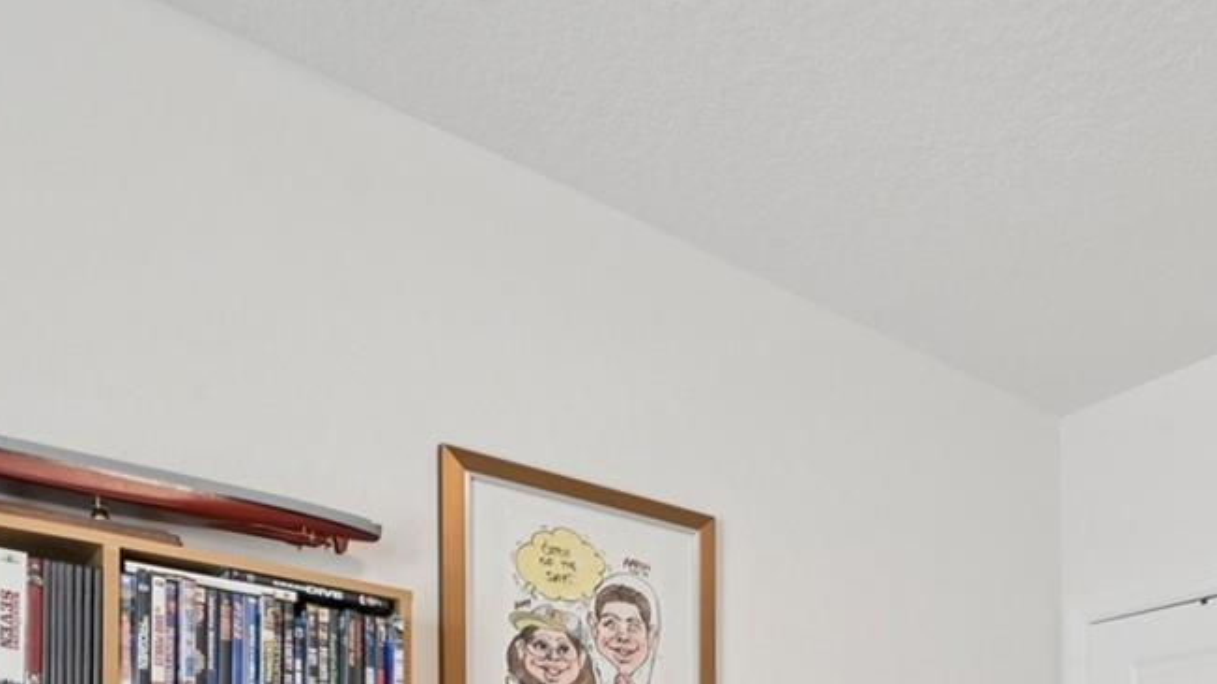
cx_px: 1114
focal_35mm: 36
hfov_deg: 48.9
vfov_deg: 27.0
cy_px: 915
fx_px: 1162
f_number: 8
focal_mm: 14
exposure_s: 1/15
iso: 400
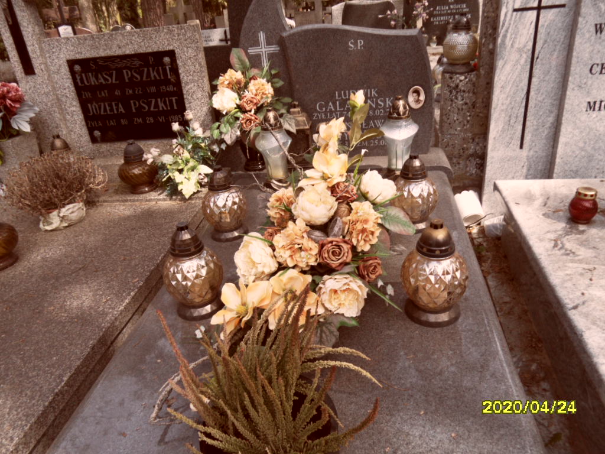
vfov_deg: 56.8
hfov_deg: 71.6
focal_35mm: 24
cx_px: 302
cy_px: 227
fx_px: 419
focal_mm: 3.9
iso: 80
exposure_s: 1/250
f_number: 3.2
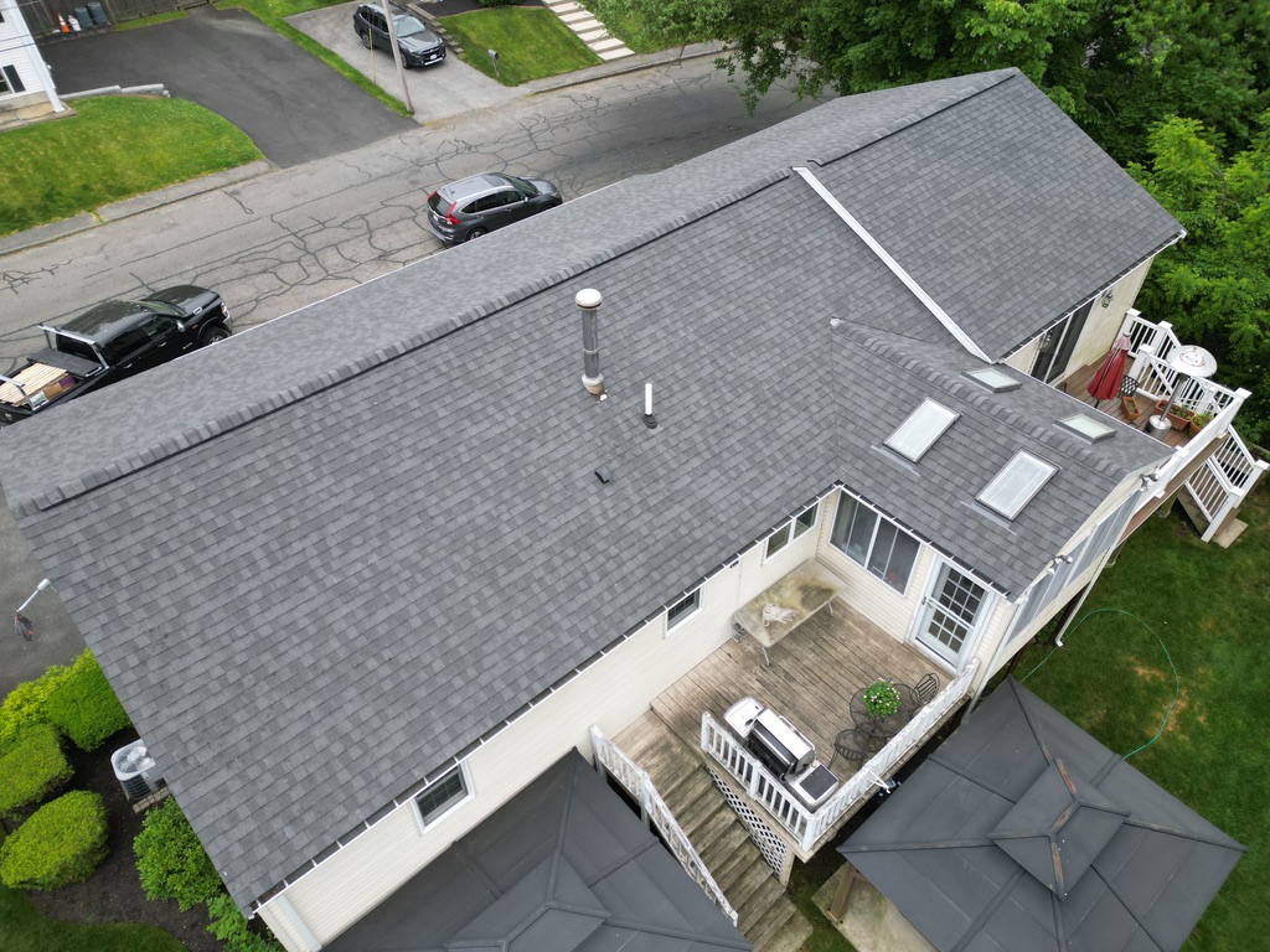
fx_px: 881
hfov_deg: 71.6
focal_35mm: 24
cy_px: 476
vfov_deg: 56.8
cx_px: 635
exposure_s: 1/640
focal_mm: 6.72
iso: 120
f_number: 1.7
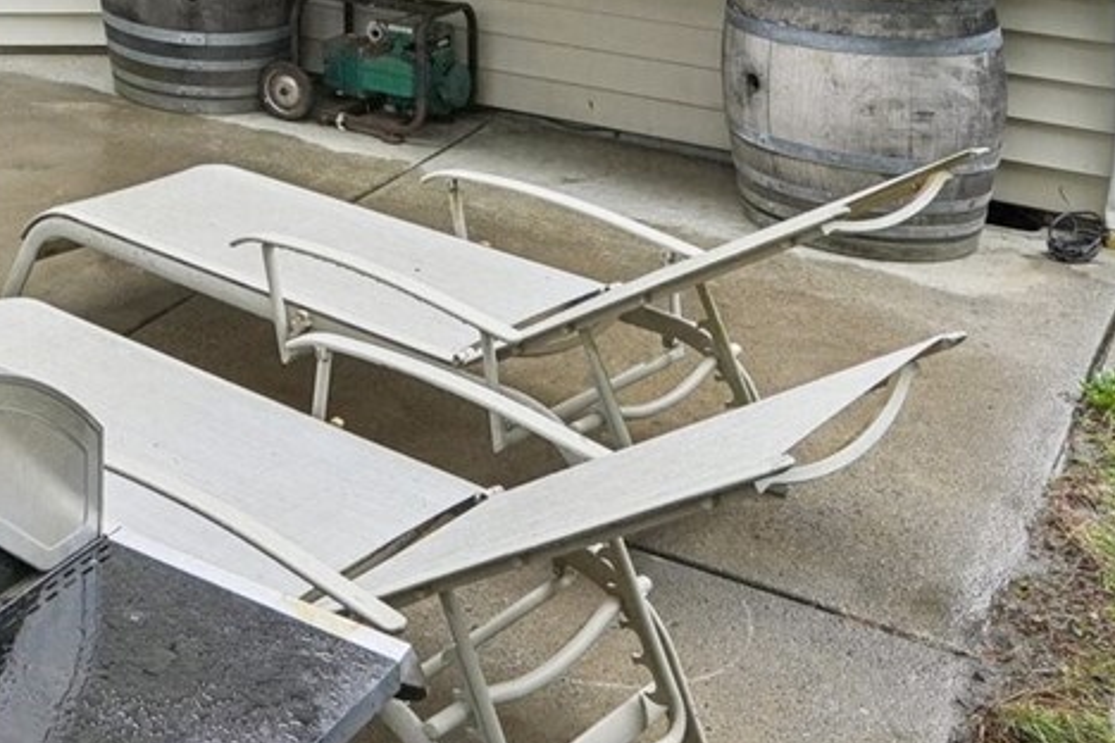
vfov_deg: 18.8
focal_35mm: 58
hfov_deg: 28.4
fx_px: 1796
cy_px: -539
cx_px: -330
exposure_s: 1/40
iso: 400
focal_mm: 16
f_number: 8
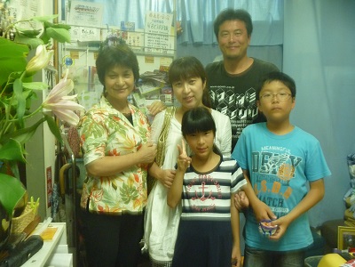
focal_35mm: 35
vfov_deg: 40.7
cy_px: 134
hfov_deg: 52.6
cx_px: 178
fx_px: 359
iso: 400
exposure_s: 1/6
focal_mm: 6.3
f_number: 3.5
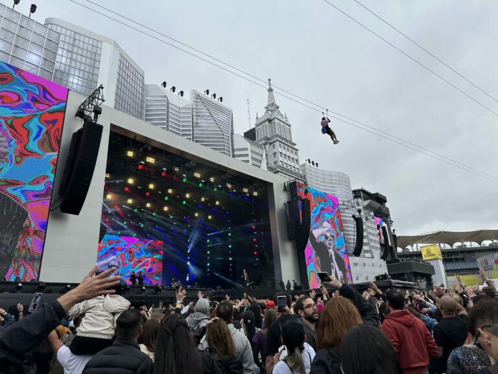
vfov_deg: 56.8
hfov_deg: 71.6
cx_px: 249
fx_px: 345
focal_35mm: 24
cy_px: 187
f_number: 1.78
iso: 80
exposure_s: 1/1541
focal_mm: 6.86
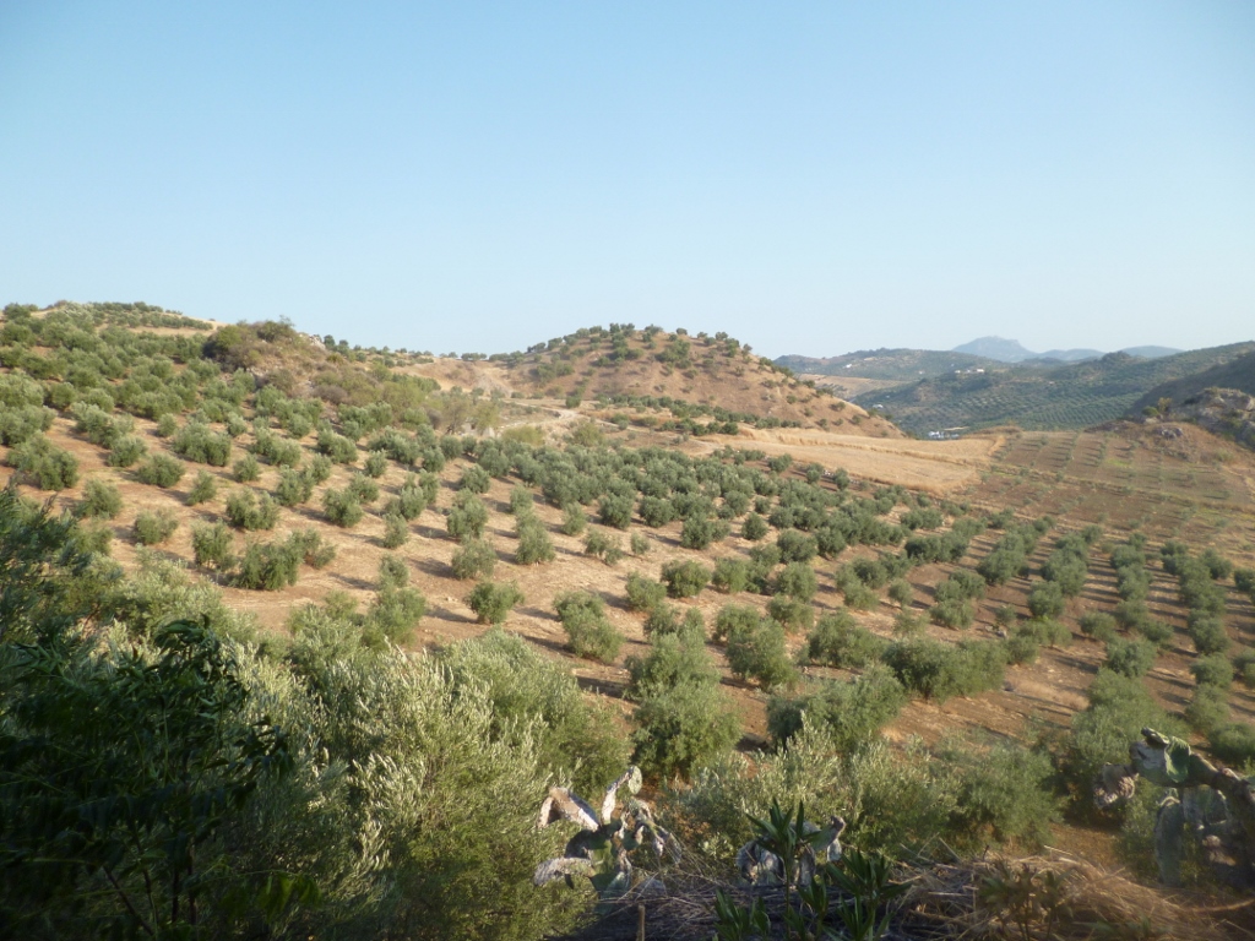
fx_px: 870
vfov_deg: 56.8
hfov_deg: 71.6
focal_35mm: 24
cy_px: 470
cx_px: 628
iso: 100
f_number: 2.5
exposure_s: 1/640
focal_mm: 4.3
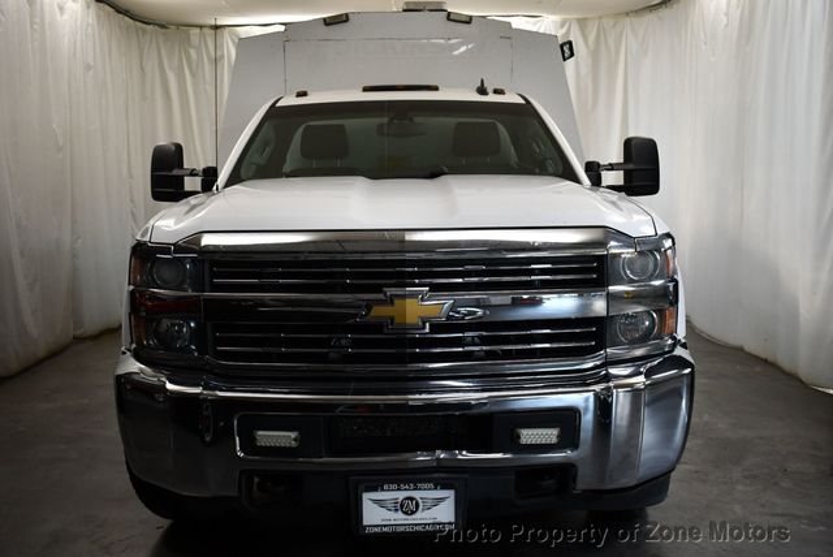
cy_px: 278
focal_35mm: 36
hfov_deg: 53.1
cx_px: 416
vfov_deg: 36.9
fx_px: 834
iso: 640
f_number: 3.5
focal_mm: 18
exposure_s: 1/250
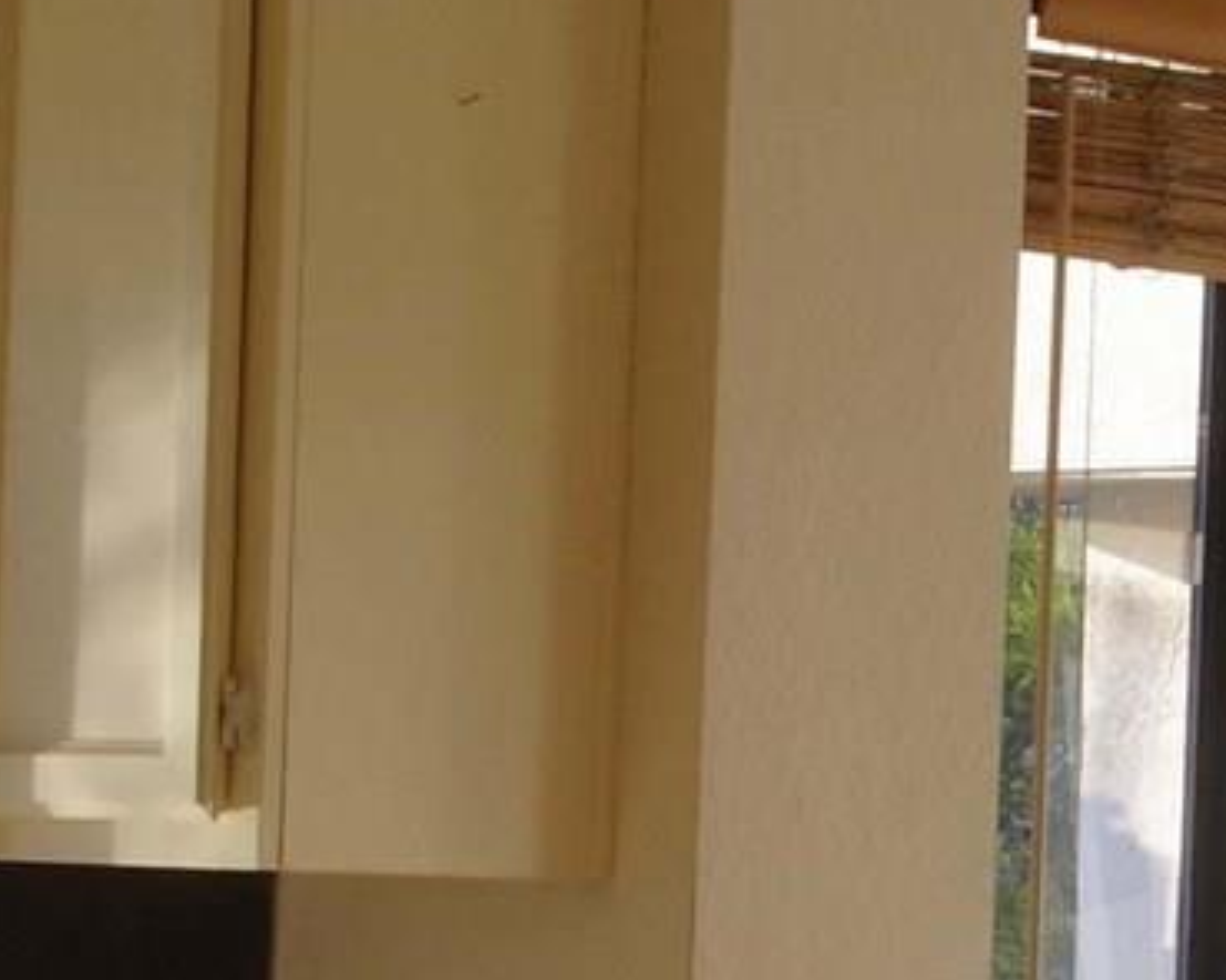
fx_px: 7074
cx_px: 1196
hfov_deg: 9.8
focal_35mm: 195
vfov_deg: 7.9
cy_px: 947
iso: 400
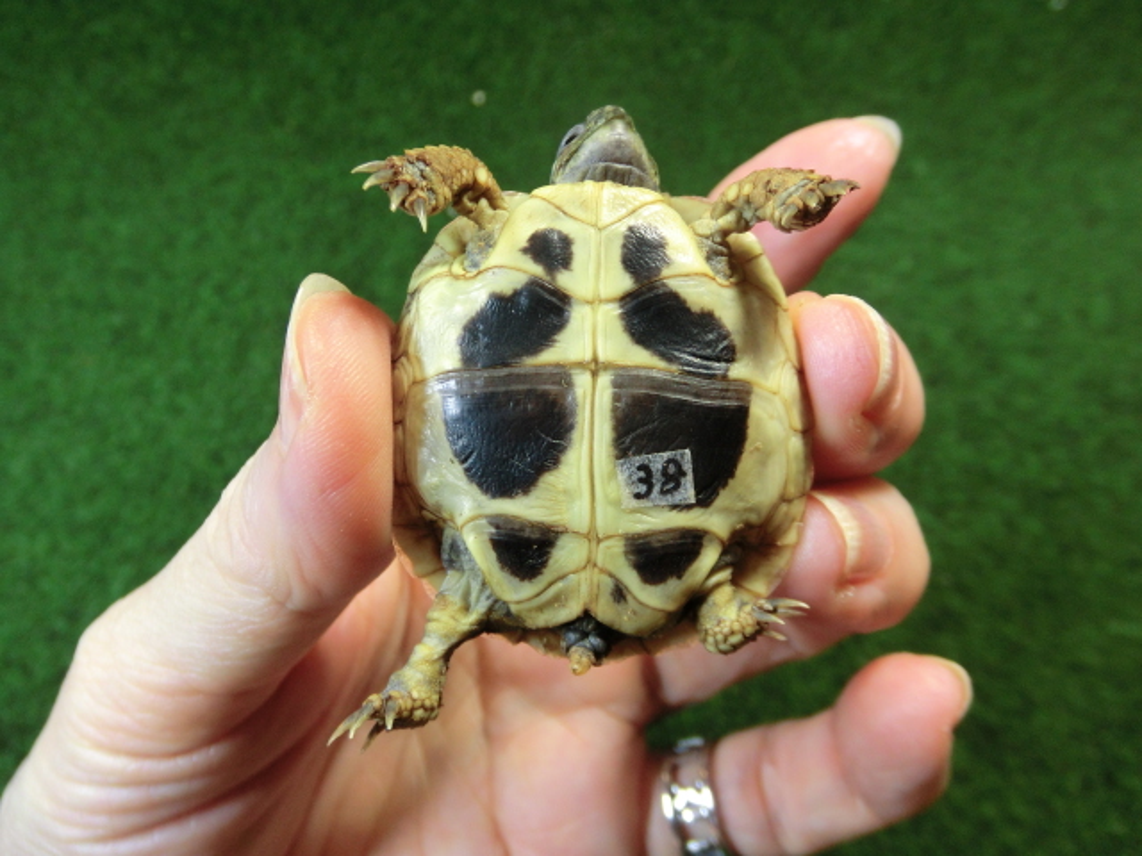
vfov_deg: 49.7
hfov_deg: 63.4
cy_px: 428
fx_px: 924
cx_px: 571
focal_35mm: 28
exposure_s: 1/60
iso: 250
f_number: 3
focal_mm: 5
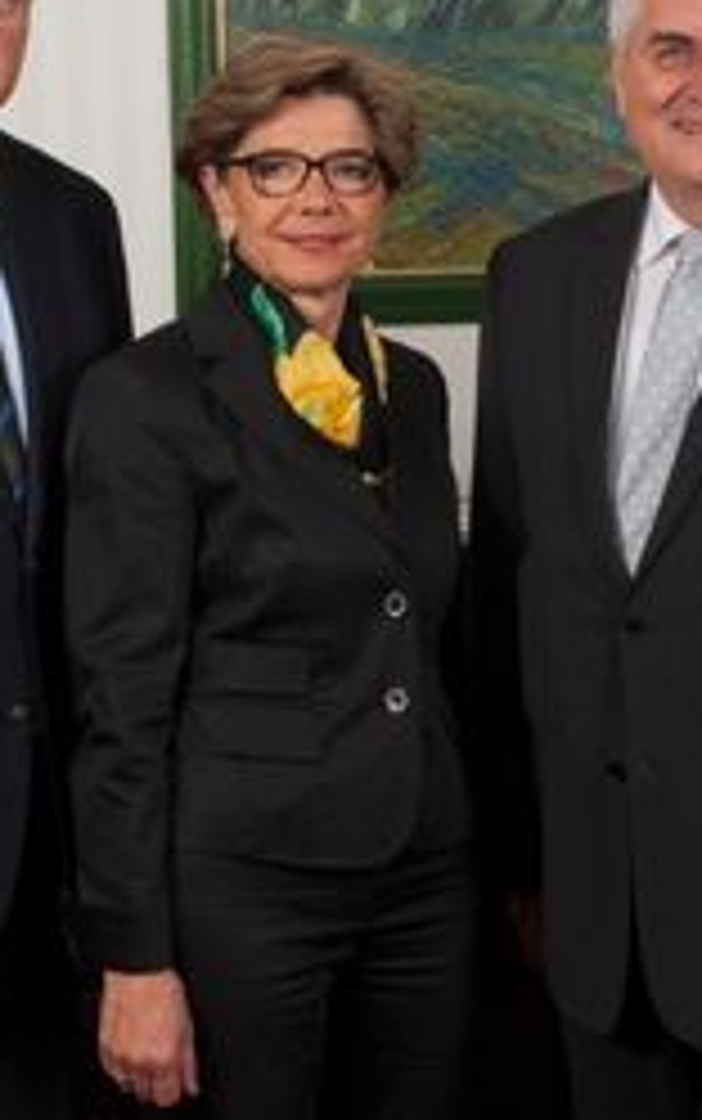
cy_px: 439
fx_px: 3363
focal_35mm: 110
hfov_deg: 11.9
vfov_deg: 18.9
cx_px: 518
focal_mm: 35
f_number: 11
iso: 200
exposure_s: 1/125
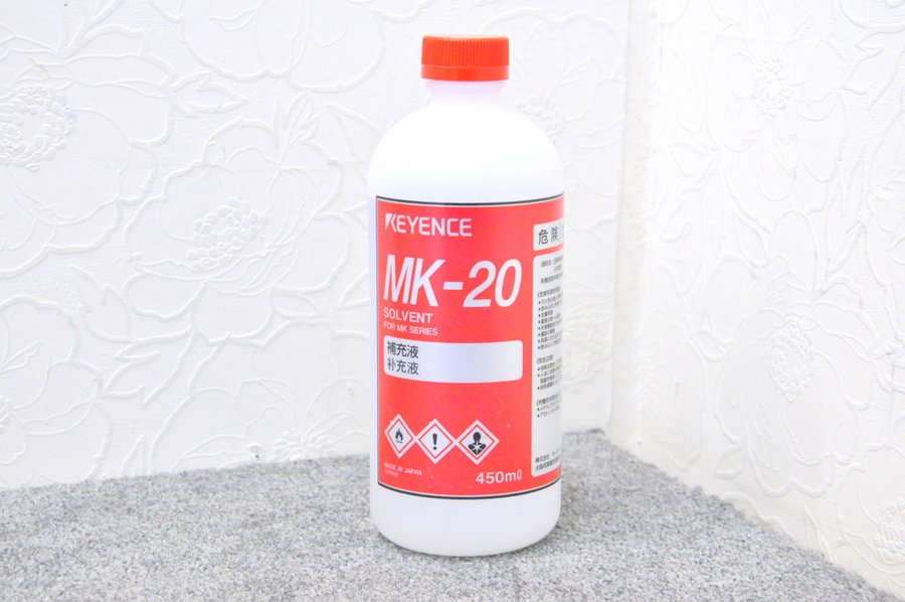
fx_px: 1959
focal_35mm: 78
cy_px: 301
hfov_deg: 26.0
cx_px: 452
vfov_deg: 17.5
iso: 3200
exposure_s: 1/100
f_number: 10
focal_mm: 52
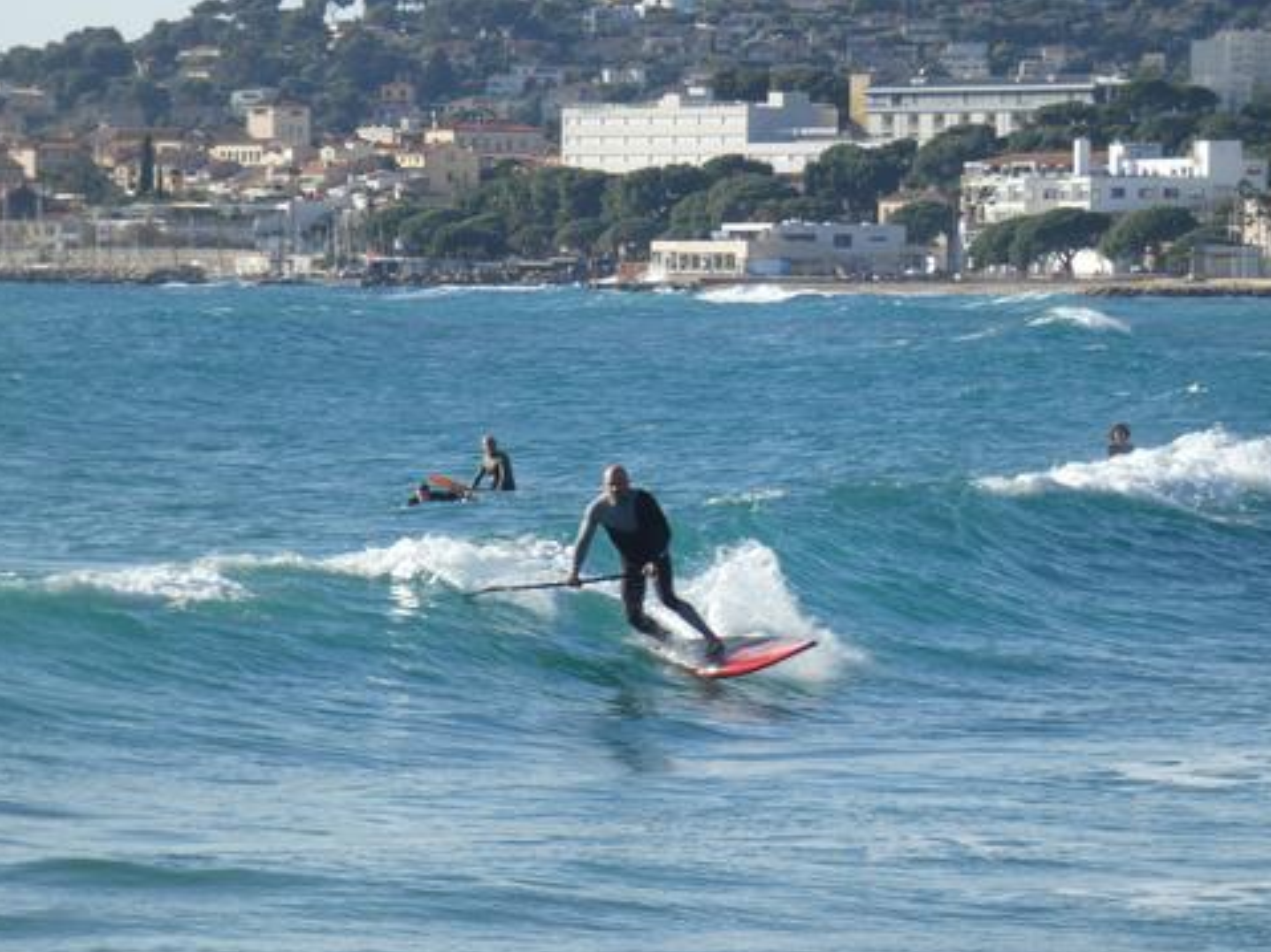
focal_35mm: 261
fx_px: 9581
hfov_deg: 7.6
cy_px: 495
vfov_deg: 5.7
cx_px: 647
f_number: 6.3
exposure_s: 1/250
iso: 80
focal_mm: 44.8
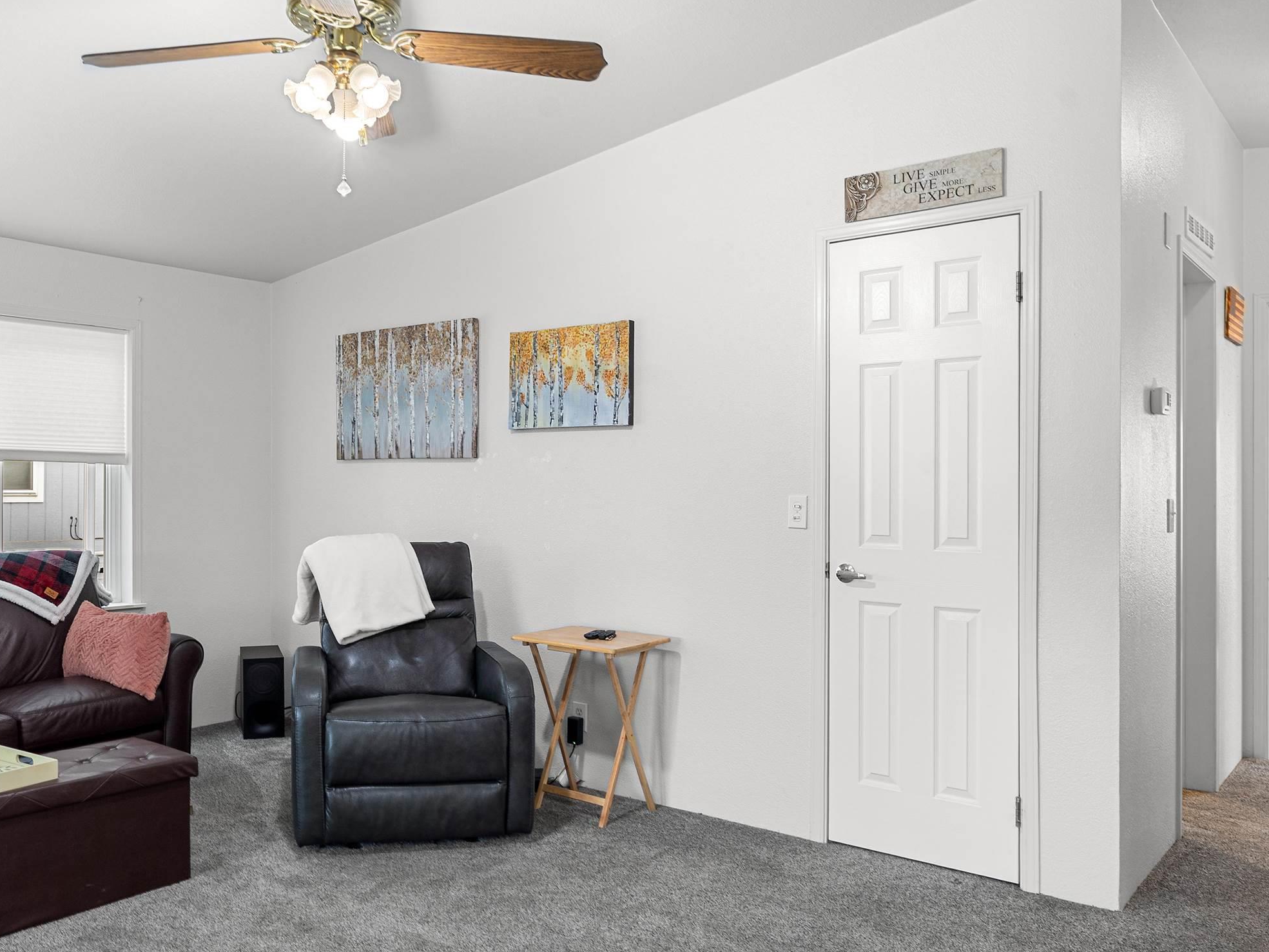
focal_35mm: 30
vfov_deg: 46.8
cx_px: 497
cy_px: 489
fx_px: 1100
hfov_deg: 59.4
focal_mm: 20
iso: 200
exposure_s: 1/1.25
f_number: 8
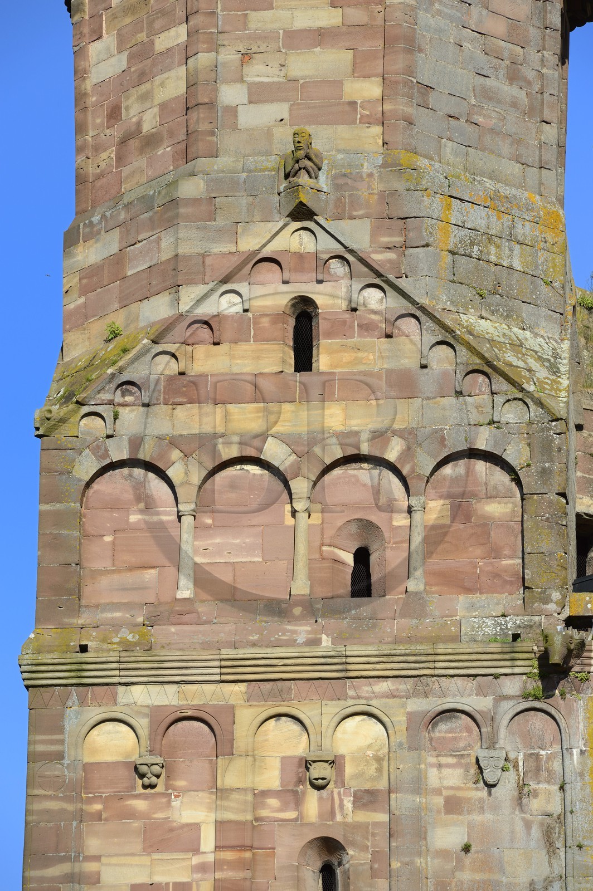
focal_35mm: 200
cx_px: 296
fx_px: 4950
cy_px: 446
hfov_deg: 6.9
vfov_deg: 10.3
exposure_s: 1/250
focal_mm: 200
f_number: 11
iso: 200
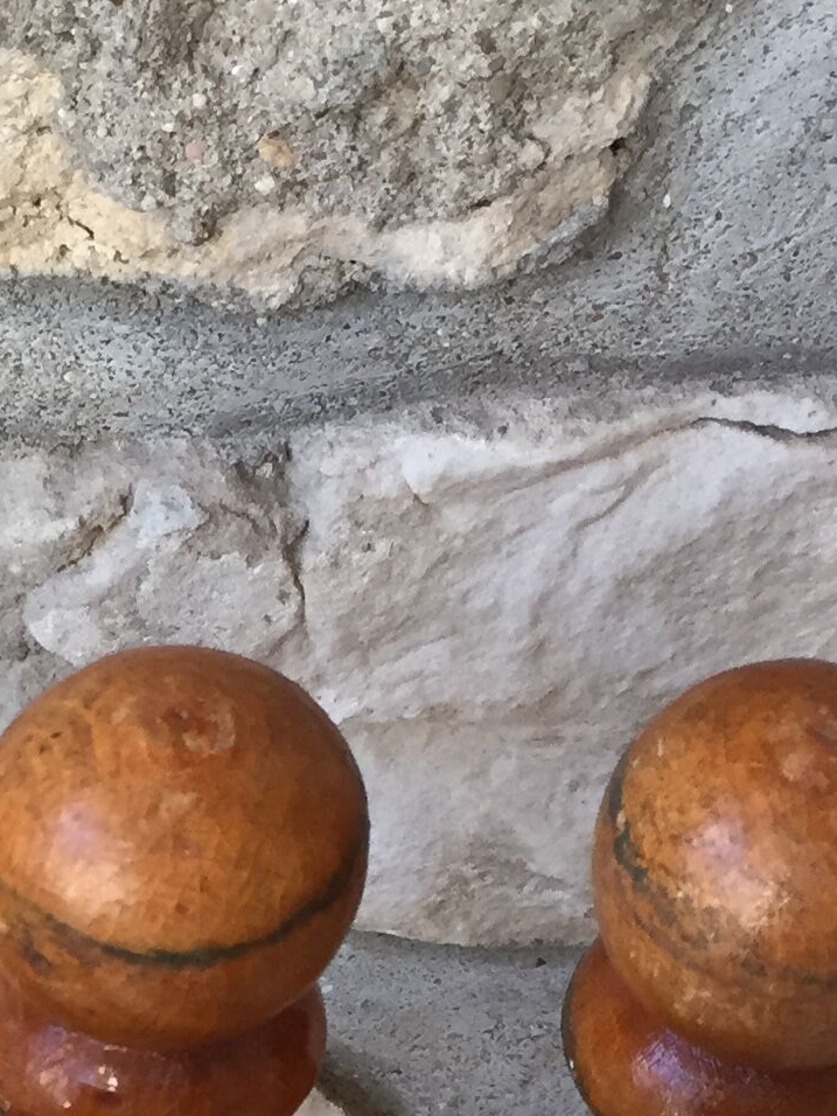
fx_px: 3192
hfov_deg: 14.6
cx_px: -43
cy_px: 1257
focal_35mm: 99
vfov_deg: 19.0
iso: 50
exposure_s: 1/33
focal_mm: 4.15
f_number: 2.2
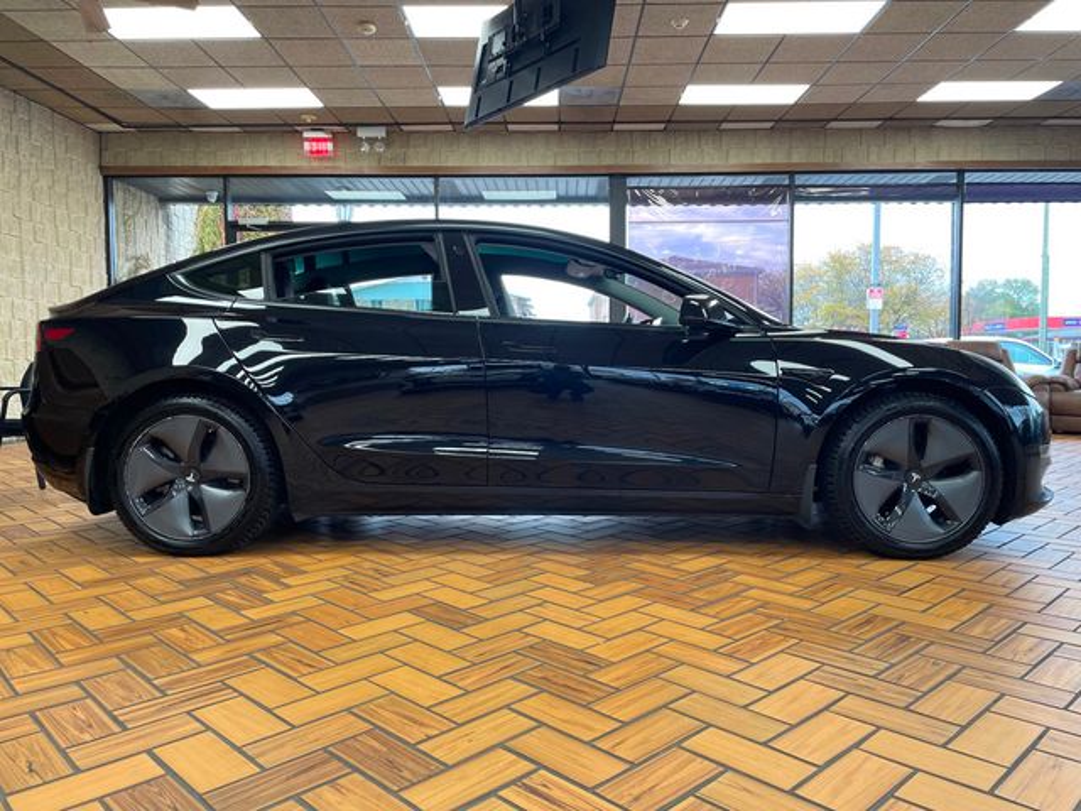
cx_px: 540
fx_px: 812
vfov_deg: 53.1
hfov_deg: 67.3
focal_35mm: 26
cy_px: 406
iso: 80
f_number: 1.6
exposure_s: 1/60
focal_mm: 4.2
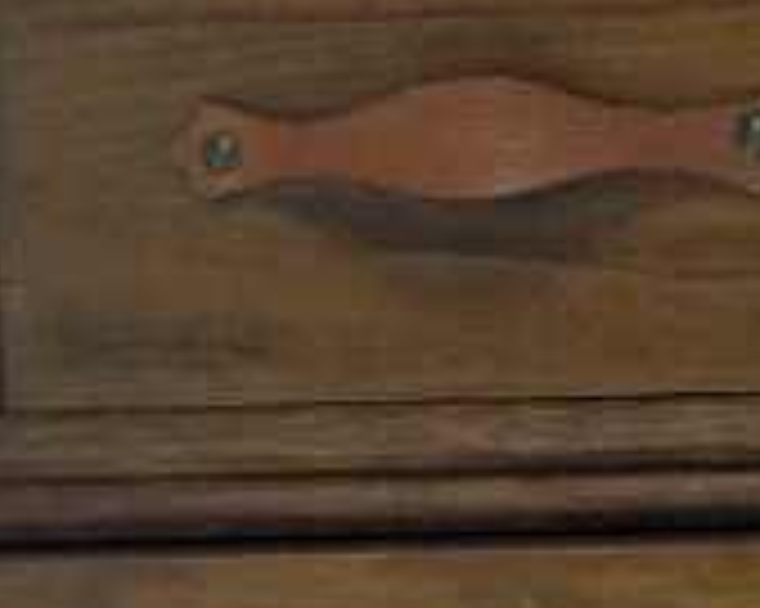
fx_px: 4091
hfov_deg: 10.4
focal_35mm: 182
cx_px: 935
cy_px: 318
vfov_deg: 8.5
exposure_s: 1/20
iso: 250
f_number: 2.4
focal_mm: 4.28
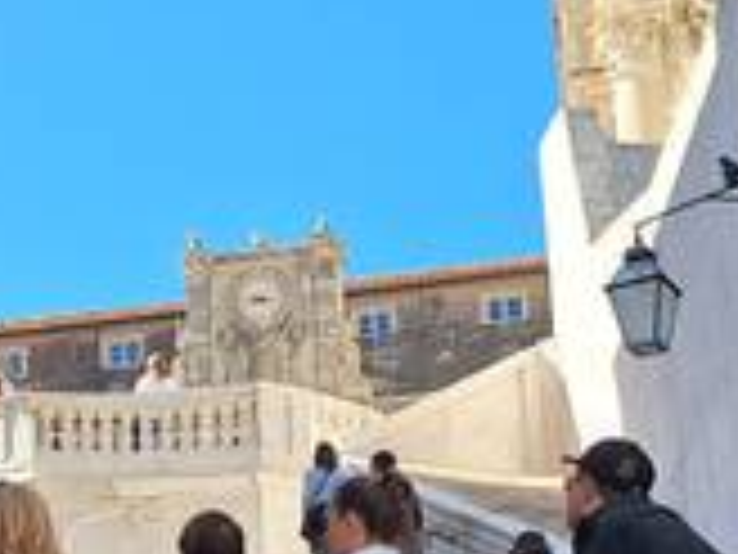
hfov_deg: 19.1
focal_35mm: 101
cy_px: 482
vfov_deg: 14.5
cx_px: 76
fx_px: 2153
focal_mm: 5.54
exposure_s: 1/1451
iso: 40
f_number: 1.8
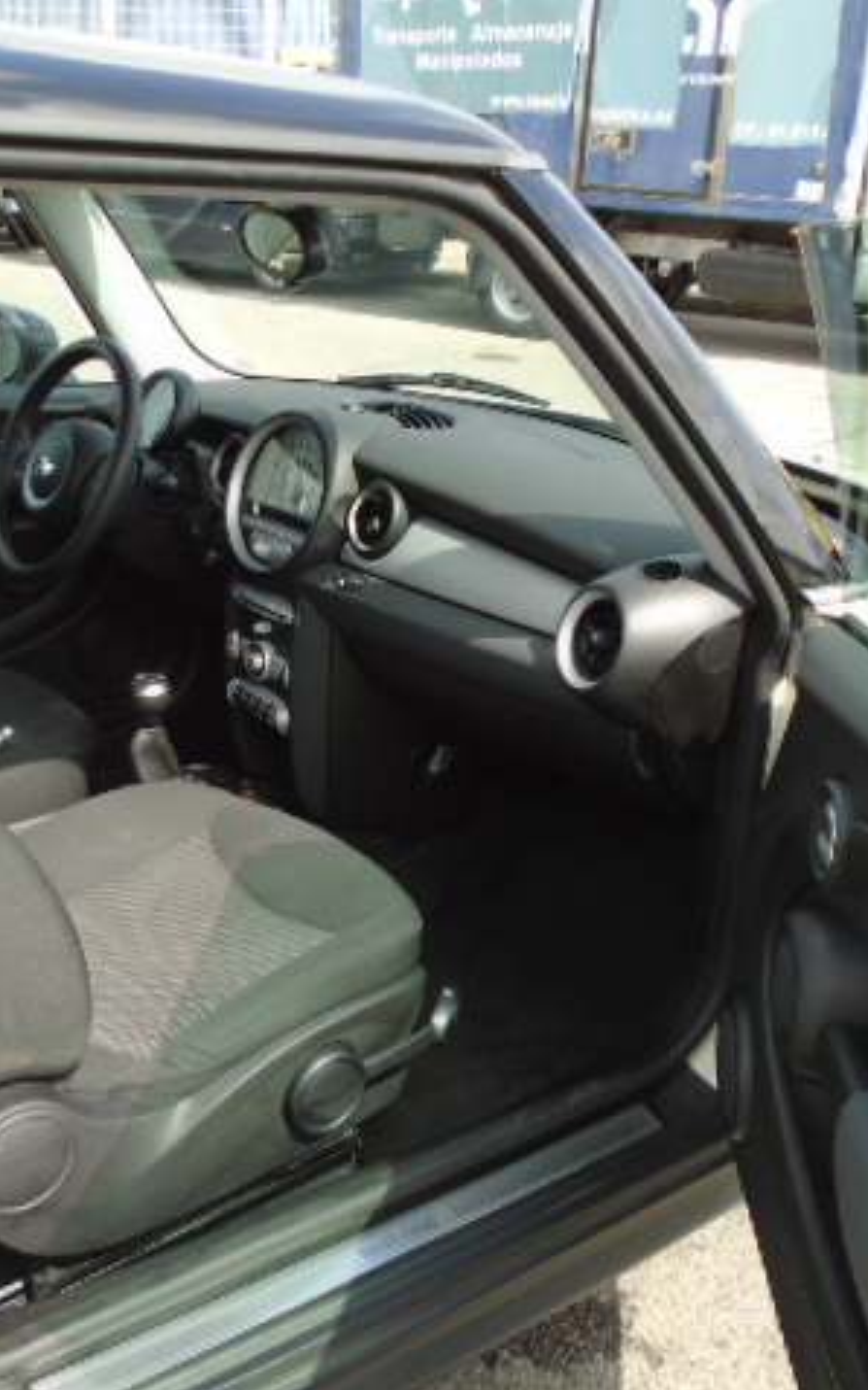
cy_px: 696
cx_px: 364
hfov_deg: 34.4
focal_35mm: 37
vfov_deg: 52.8
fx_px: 1401
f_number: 3.2
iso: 100
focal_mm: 4.6
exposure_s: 1/320
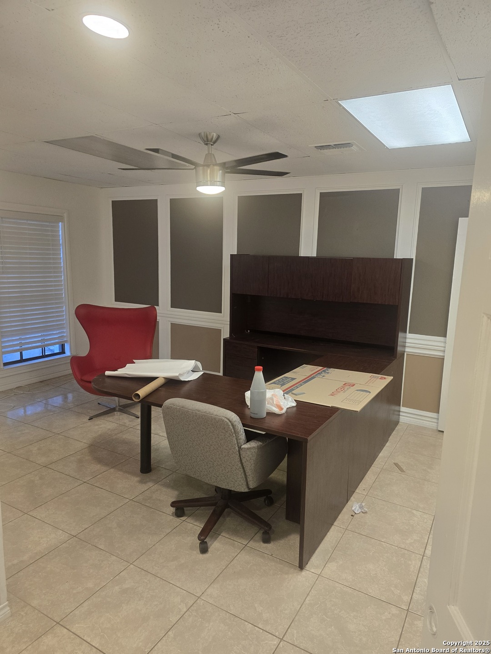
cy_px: 327
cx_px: 246
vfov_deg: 73.9
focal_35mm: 23
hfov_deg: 58.9
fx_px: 435
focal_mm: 6.3
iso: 200
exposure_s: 1/120
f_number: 1.7
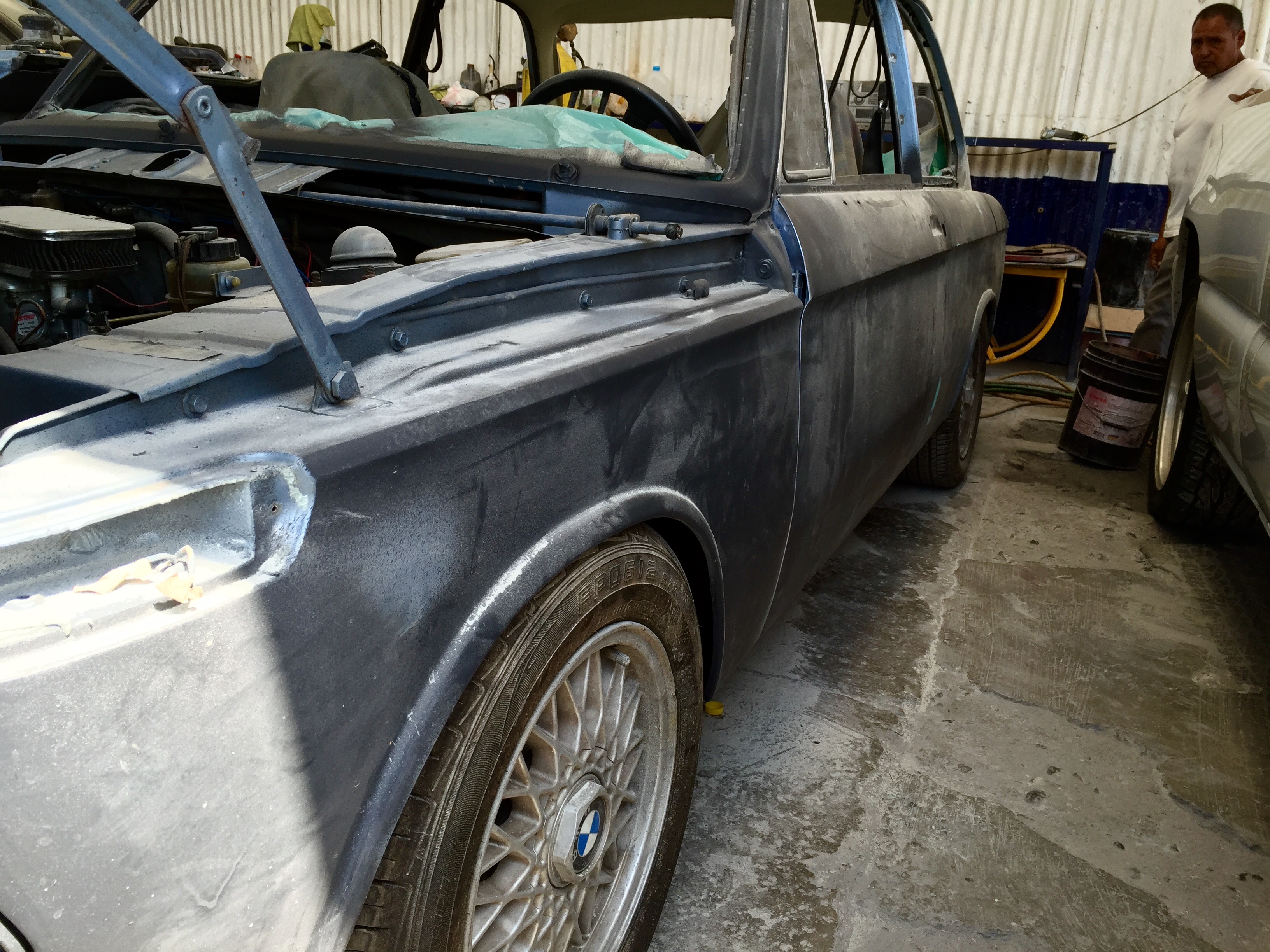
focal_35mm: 29
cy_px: 476
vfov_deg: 48.2
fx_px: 1064
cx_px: 635
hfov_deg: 61.7
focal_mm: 4.15
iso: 32
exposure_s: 1/293
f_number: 2.2
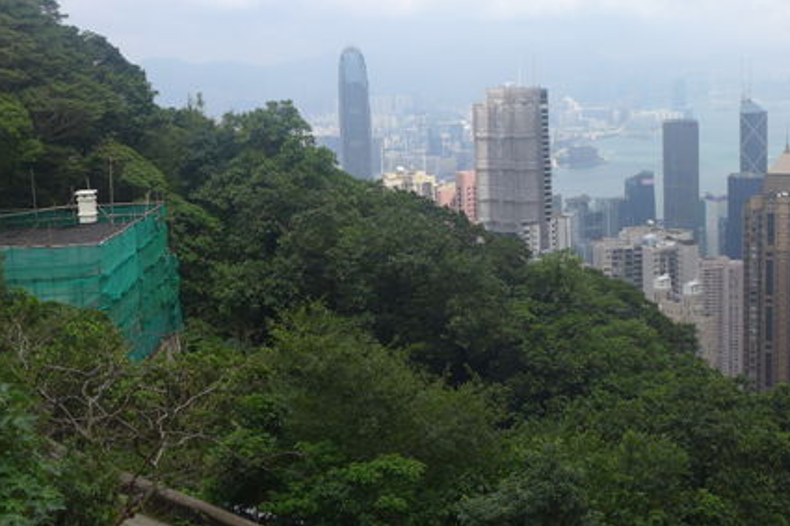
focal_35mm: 44
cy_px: 194
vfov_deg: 30.4
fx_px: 965
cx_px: 510
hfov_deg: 44.0
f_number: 2.8
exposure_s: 1/1300
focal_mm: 4.7
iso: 80
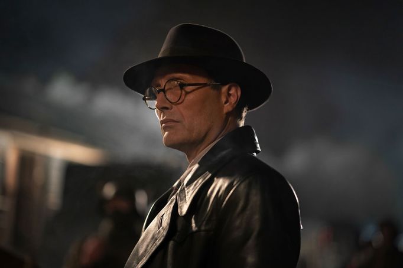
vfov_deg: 16.1
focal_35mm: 85
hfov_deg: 23.9
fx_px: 951
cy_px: 134
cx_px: 202
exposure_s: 1/50
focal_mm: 85
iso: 640
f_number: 2
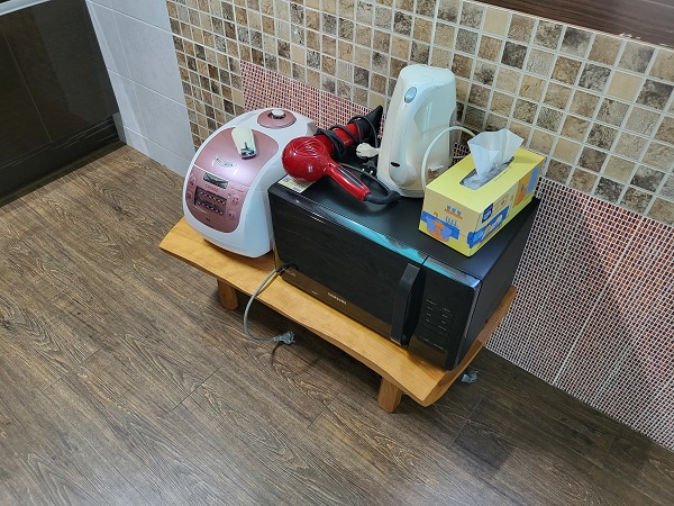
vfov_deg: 53.1
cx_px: 337
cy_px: 253
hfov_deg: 67.3
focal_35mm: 26
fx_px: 506
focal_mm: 4.25
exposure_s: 1/40
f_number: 1.8
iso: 200
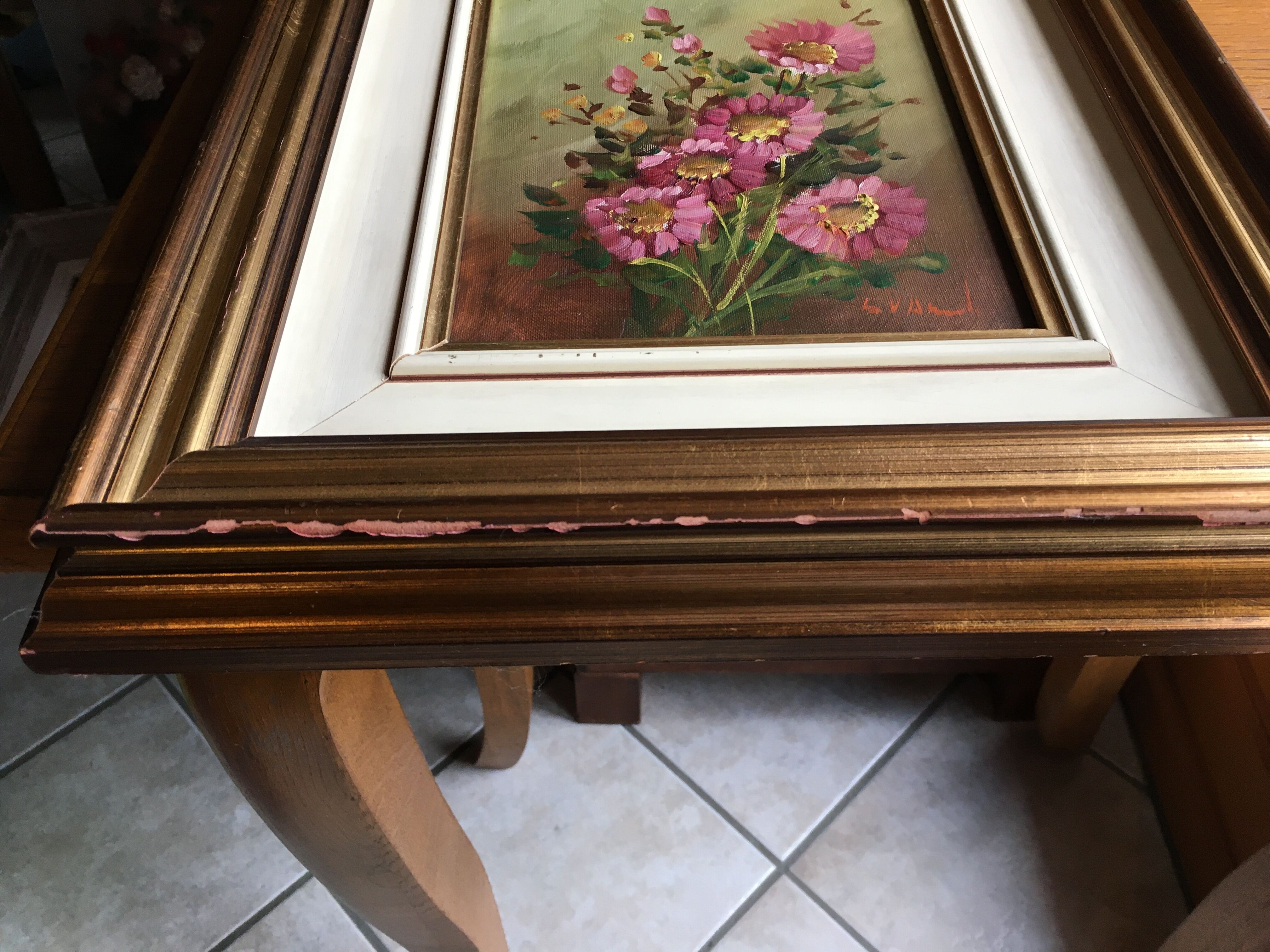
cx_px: 635
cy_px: 476
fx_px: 1064
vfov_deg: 48.2
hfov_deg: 61.7
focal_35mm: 29
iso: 50
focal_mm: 4.15
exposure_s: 1/33
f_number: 2.2
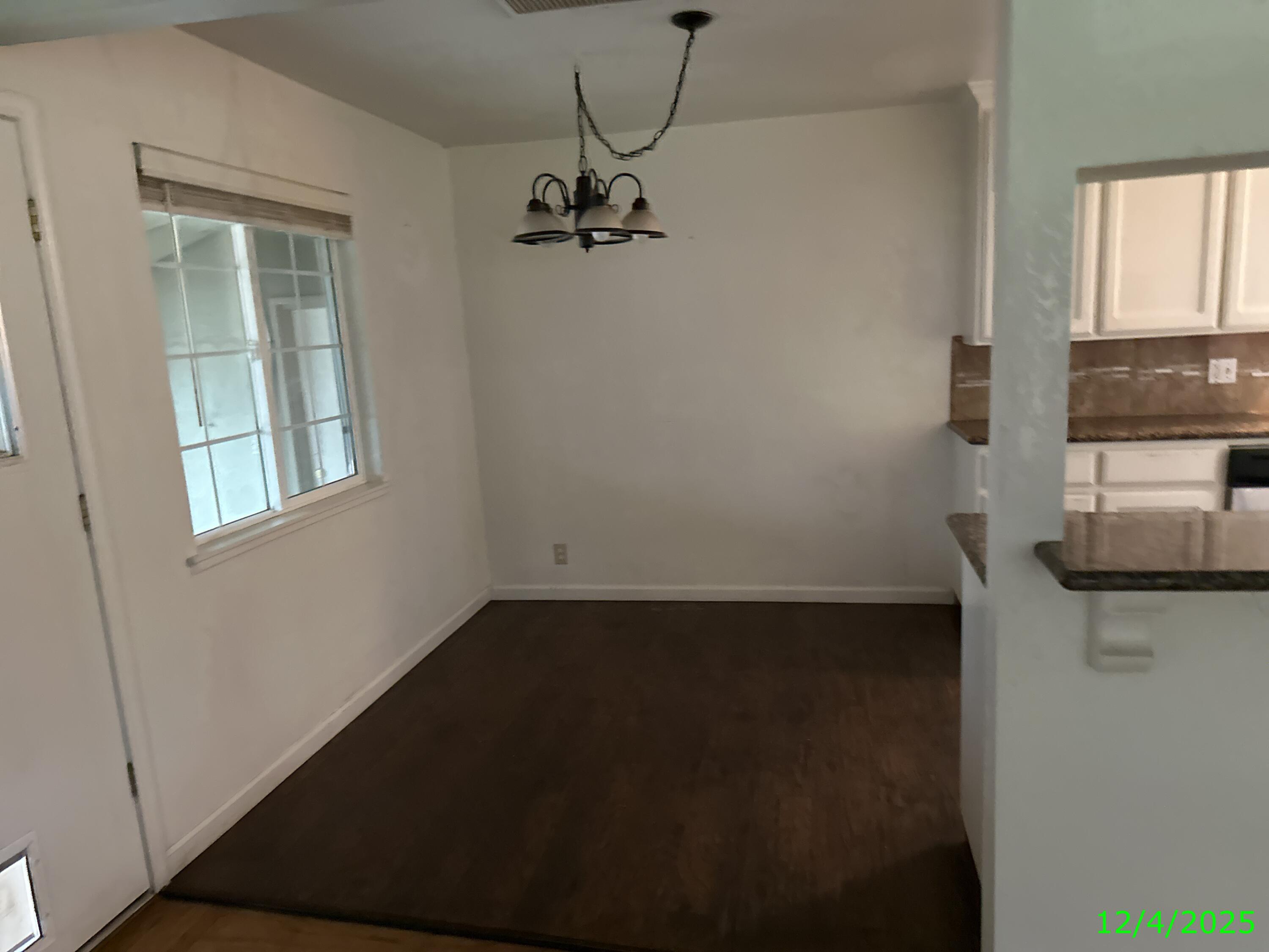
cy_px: 476
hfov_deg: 71.6
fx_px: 880
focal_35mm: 24
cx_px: 634
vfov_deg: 56.8
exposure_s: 1/30
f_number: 1.78
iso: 800
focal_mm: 6.86
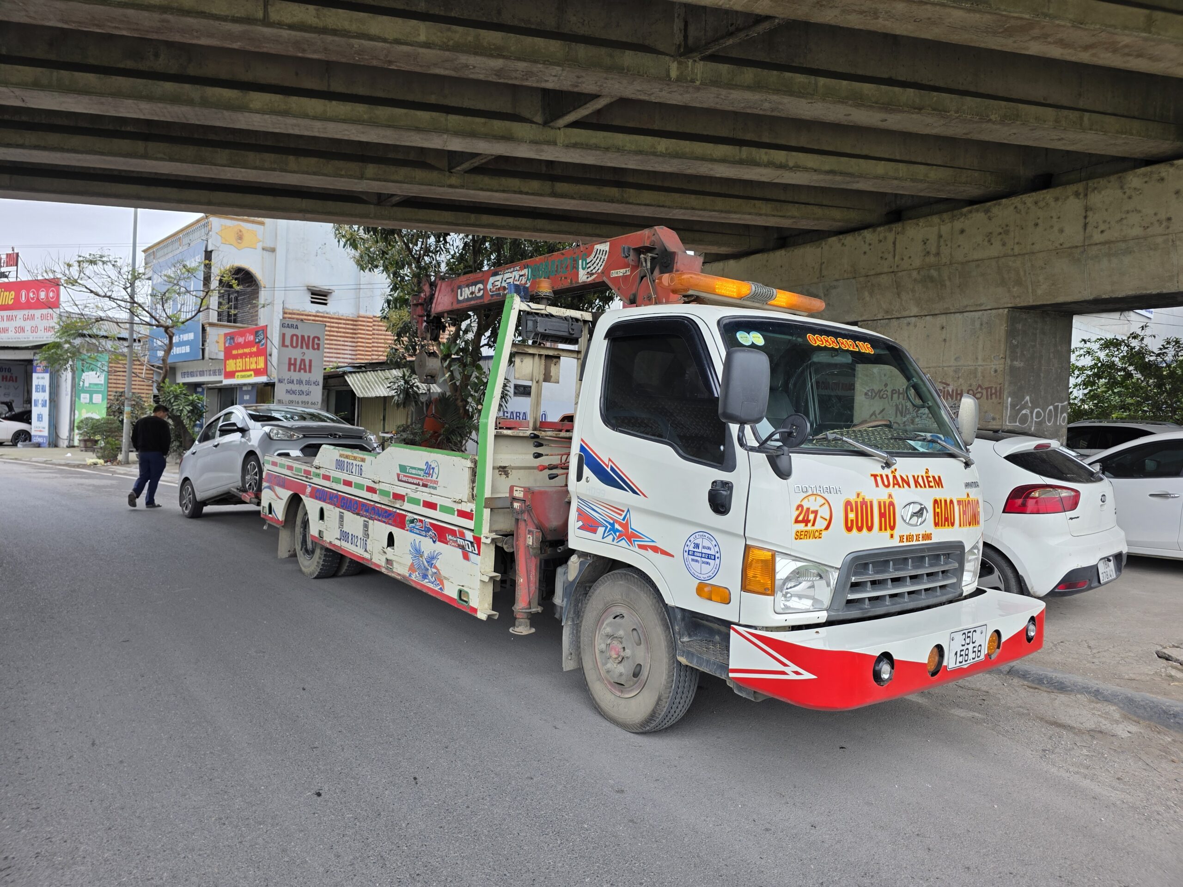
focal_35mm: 23
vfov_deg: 58.9
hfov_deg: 73.9
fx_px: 786
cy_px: 444
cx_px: 592
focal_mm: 6.3
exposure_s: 1/359
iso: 32
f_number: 1.7
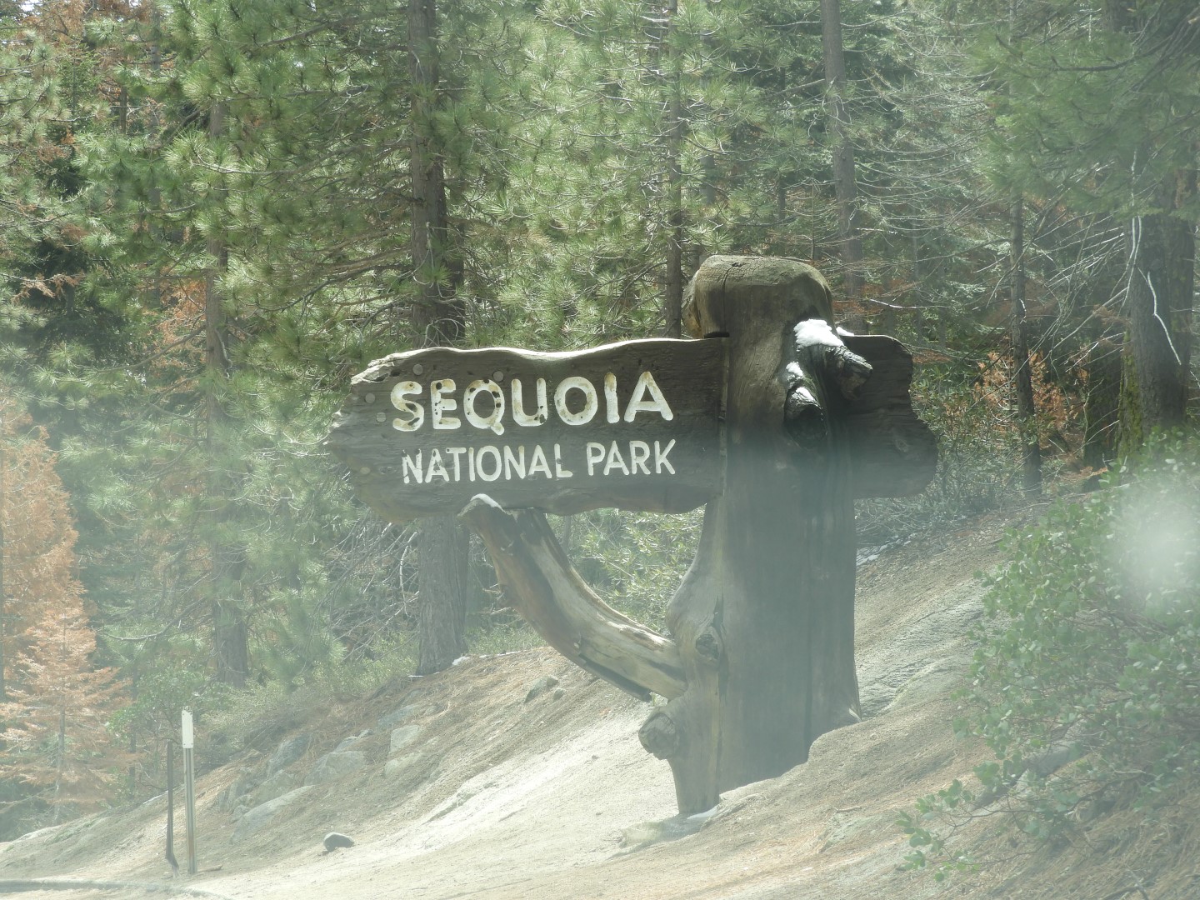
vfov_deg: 11.0
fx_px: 4680
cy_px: 450
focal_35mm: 135
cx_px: 600
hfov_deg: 14.6
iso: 100
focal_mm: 24.2
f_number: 5
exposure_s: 1/100
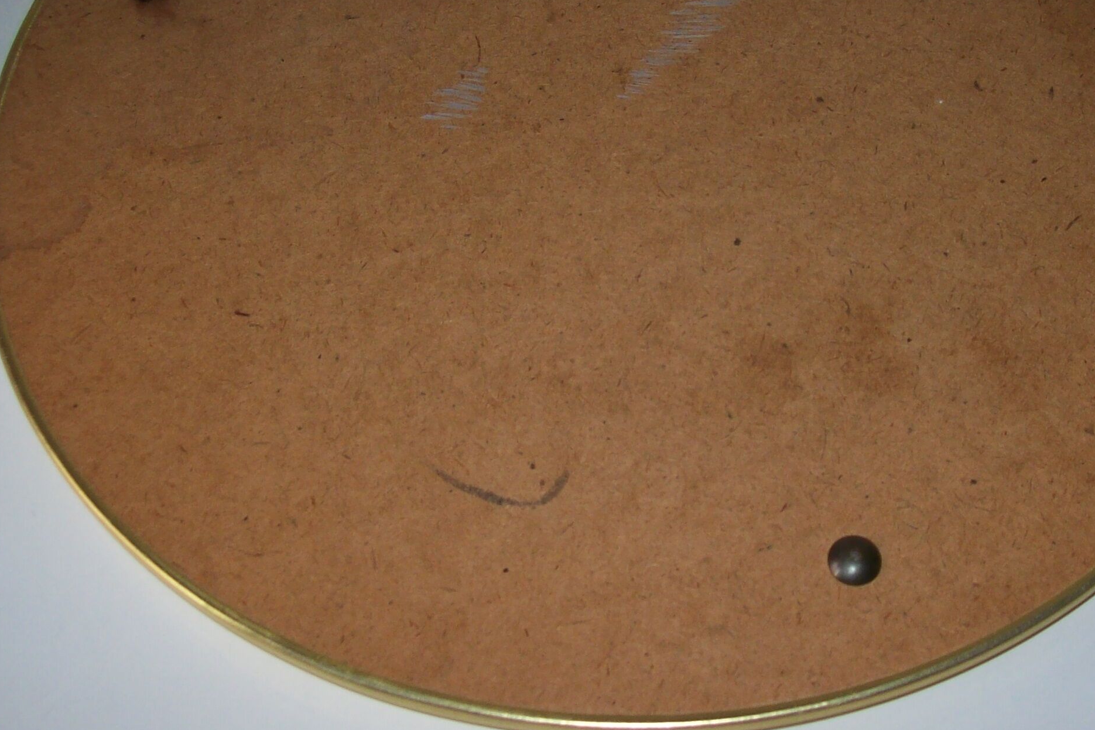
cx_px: 659
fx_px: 1734
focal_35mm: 57
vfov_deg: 23.7
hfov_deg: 34.9
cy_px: 262
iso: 80
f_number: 2.7
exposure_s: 1/64
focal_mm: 6
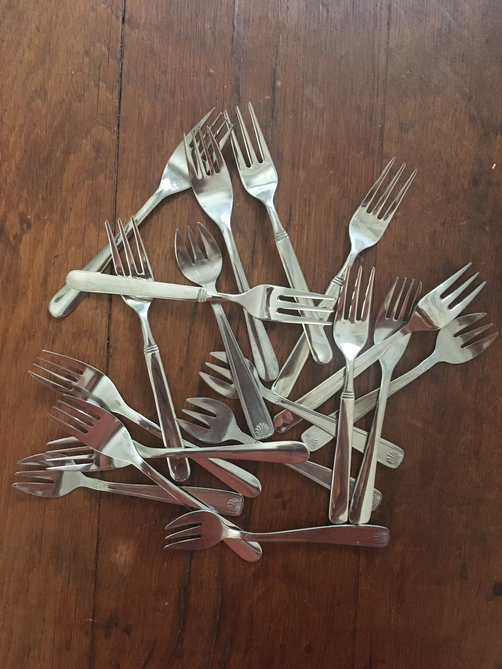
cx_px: 251
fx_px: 561
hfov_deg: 48.2
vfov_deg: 61.7
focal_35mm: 29
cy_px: 334
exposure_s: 1/17
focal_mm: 4.15
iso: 250
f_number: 2.2
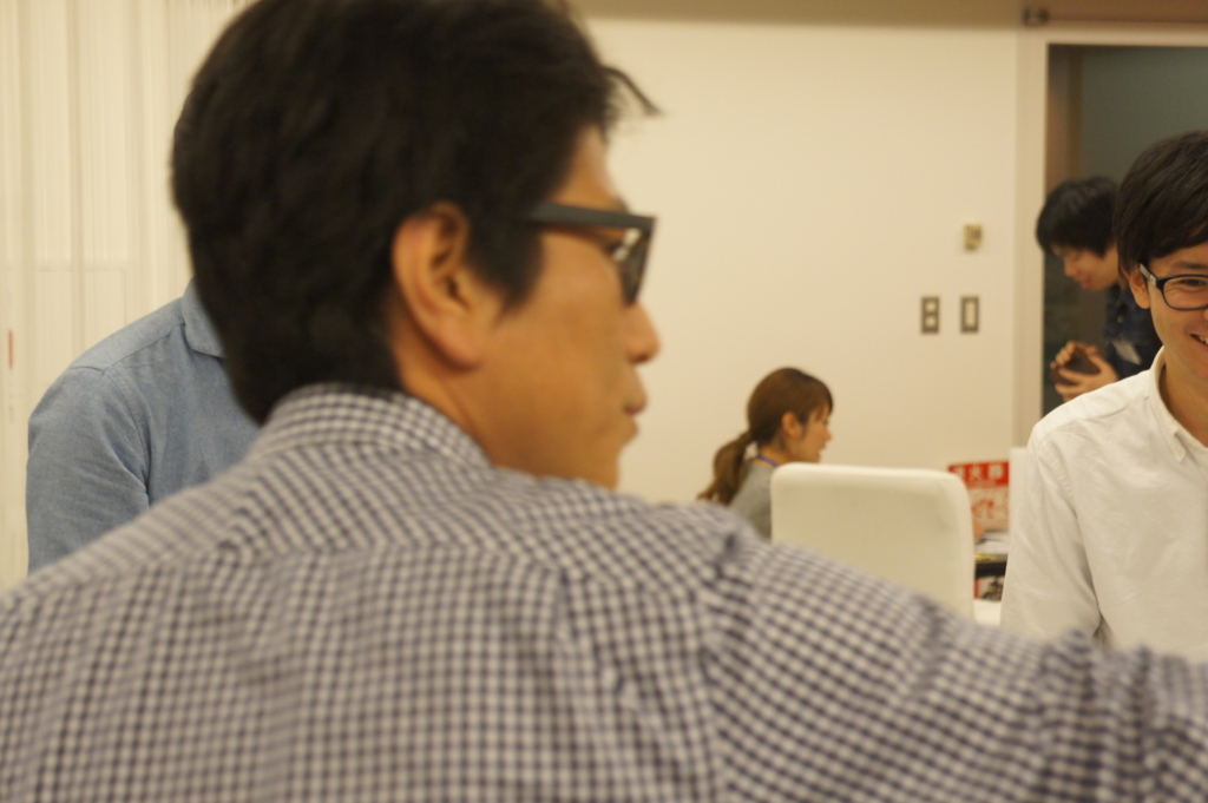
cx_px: 604
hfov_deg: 24.6
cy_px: 402
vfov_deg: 16.5
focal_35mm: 82
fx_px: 2766
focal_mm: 55
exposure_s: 1/100
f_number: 5.6
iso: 1250
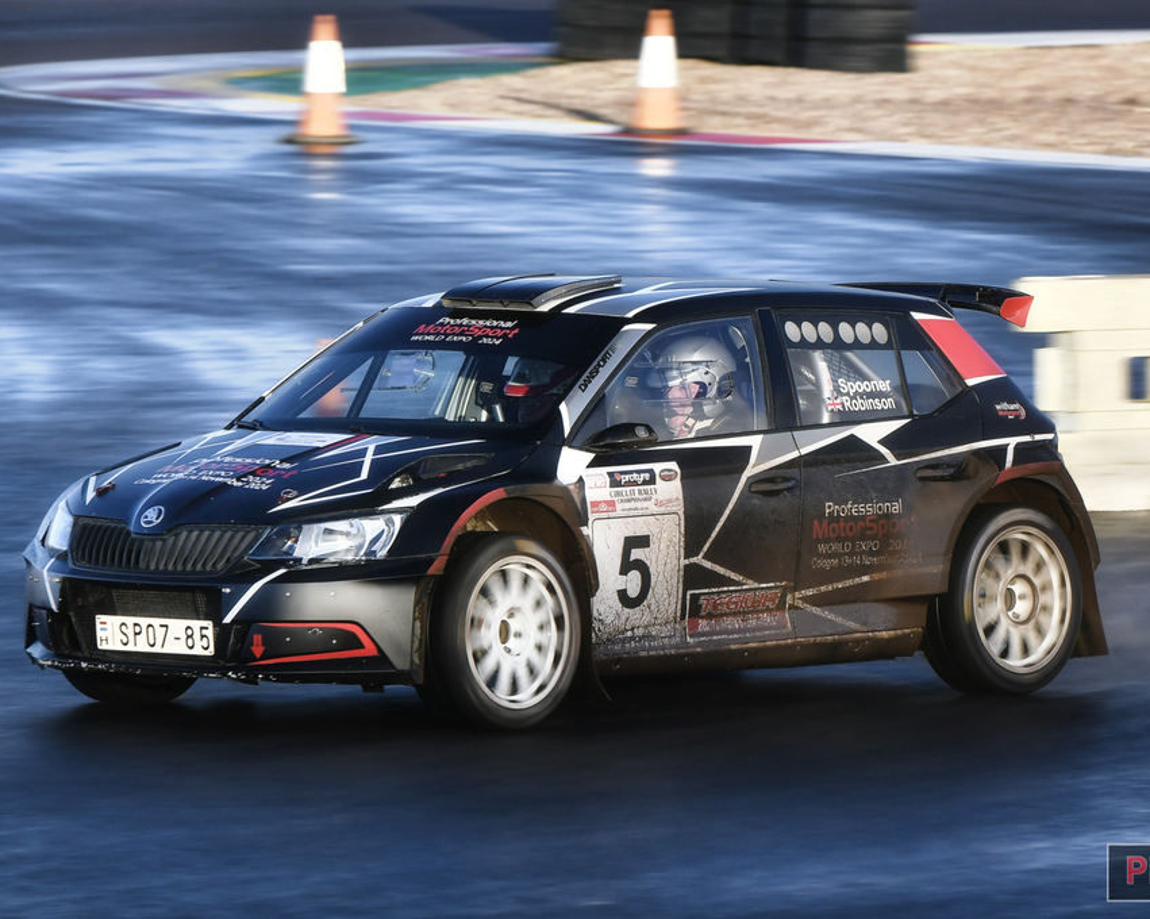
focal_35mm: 339
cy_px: 459
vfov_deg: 4.6
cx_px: 650
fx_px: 11533
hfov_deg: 5.7
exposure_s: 1/250
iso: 220
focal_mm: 200
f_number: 5.6
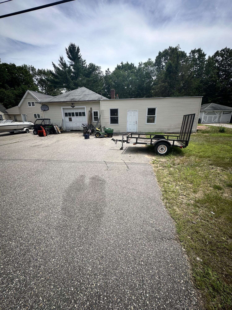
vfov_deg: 102.1
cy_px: 155
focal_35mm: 14
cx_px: 116
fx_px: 125
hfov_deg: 85.7
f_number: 2.2
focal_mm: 2.22
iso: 50
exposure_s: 1/1667
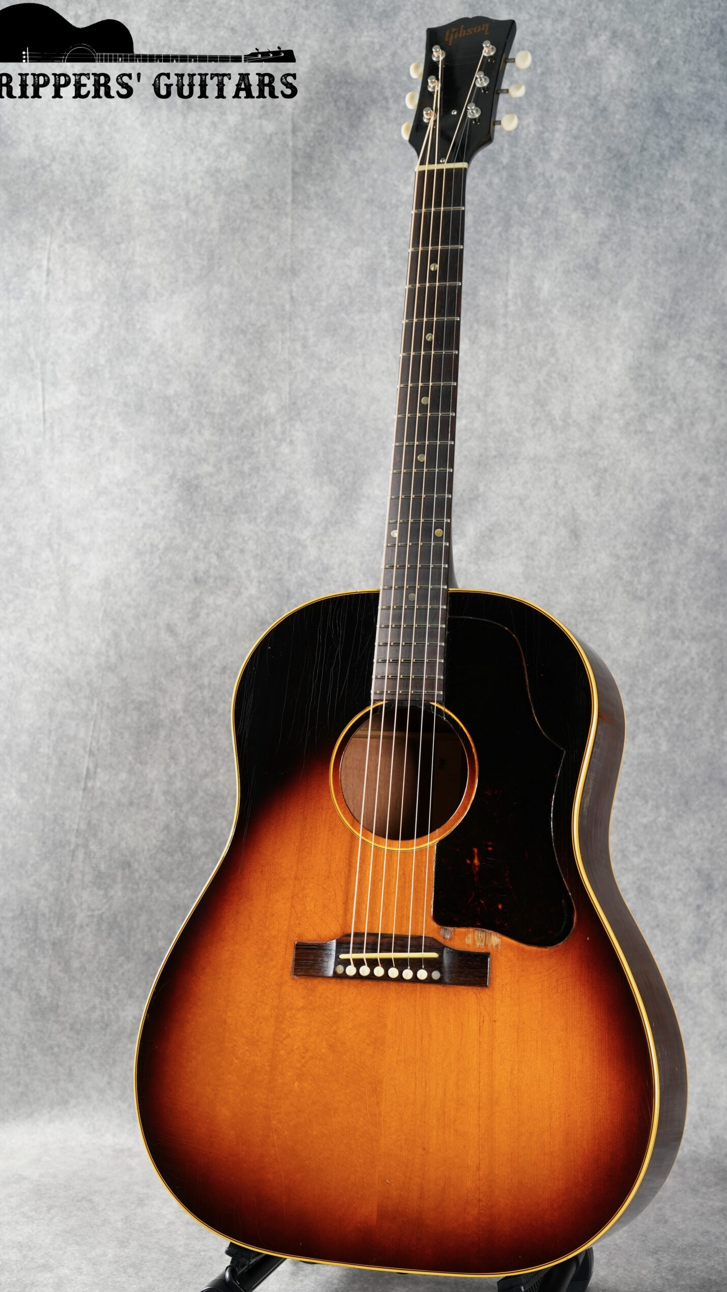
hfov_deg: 22.6
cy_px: 641
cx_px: 390
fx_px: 1816
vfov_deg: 39.2
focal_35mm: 53
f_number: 6.3
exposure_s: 1/1.6
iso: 320
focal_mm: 50
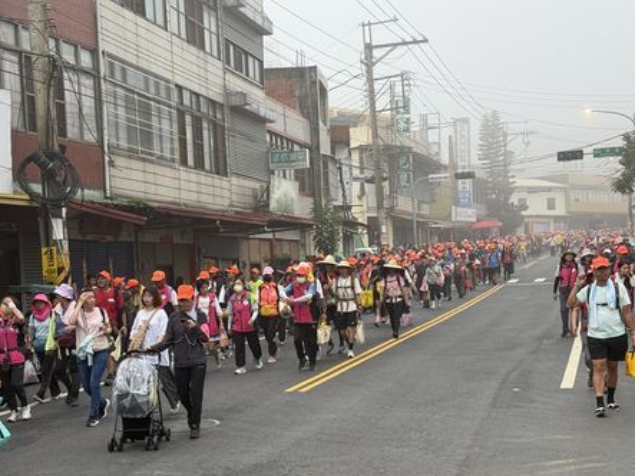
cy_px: 314
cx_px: 318
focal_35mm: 65
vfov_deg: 22.5
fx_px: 1192
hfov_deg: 29.8
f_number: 1.78
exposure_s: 1/179
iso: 80
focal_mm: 6.76
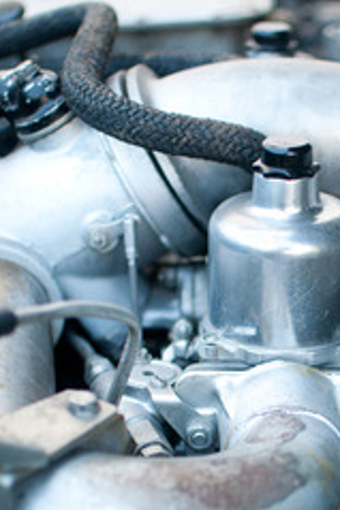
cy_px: 449
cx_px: 294
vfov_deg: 21.5
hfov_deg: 14.6
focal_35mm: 93
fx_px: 1318
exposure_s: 1/500
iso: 320
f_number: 2
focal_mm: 35
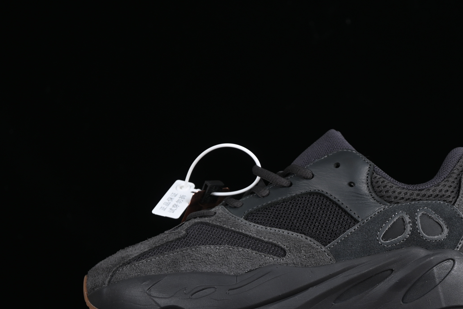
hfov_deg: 20.2
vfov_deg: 13.5
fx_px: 1299
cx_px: 303
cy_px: 207
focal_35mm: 101
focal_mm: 50
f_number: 6.3
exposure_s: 1/60
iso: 160
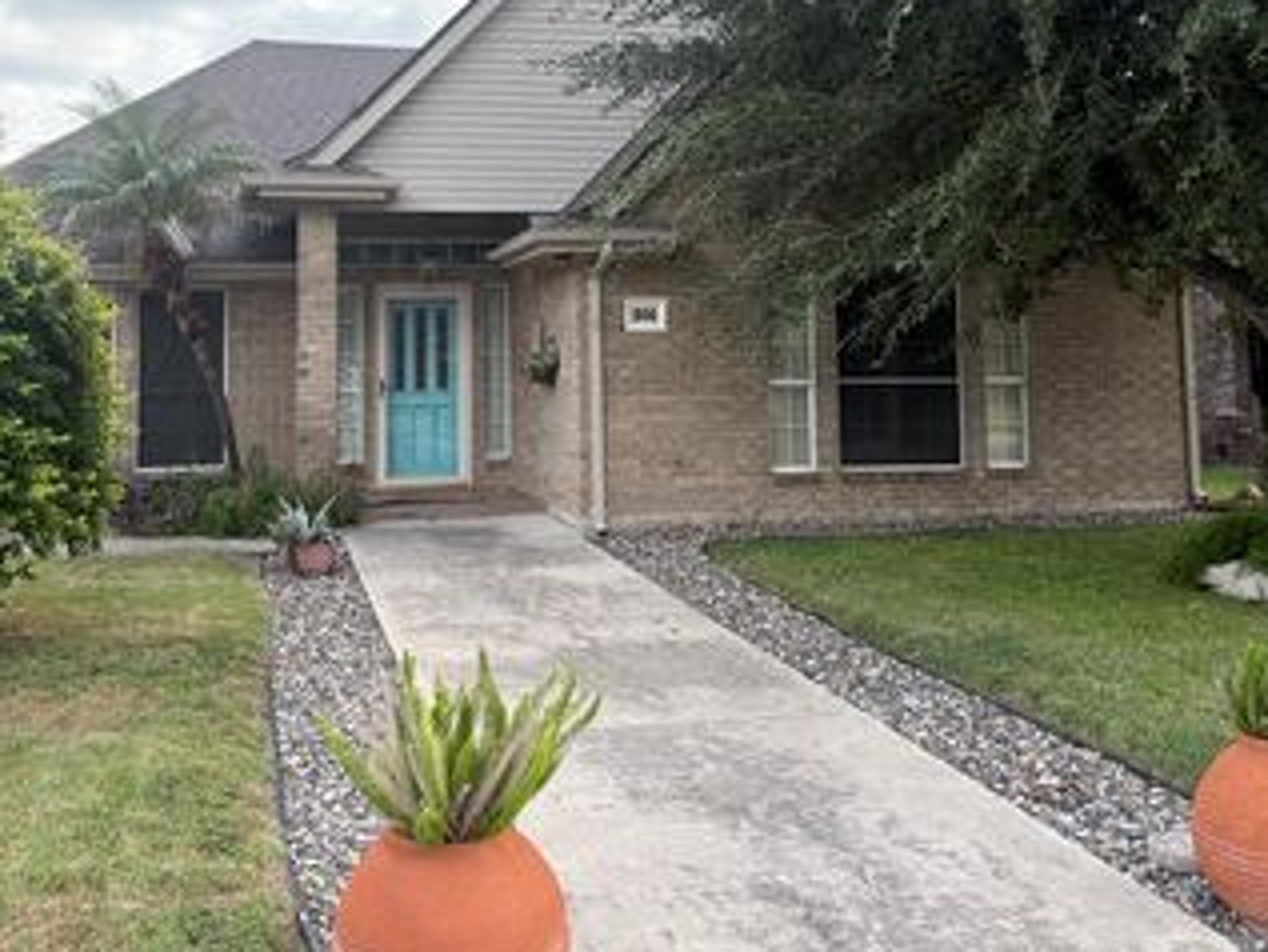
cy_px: 250
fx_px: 1502
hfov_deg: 45.7
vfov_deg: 34.5
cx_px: 584
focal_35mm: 41
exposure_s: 1/1517
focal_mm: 5.96
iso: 50
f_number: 1.6
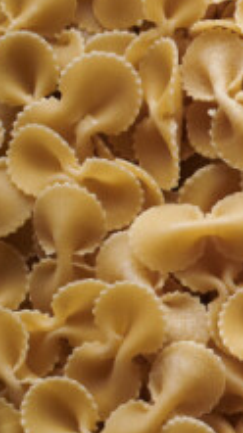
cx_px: 774
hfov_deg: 5.9
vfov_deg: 11.3
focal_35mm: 190
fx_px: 2181
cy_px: 212
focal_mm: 50
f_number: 8
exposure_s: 1/100
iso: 160
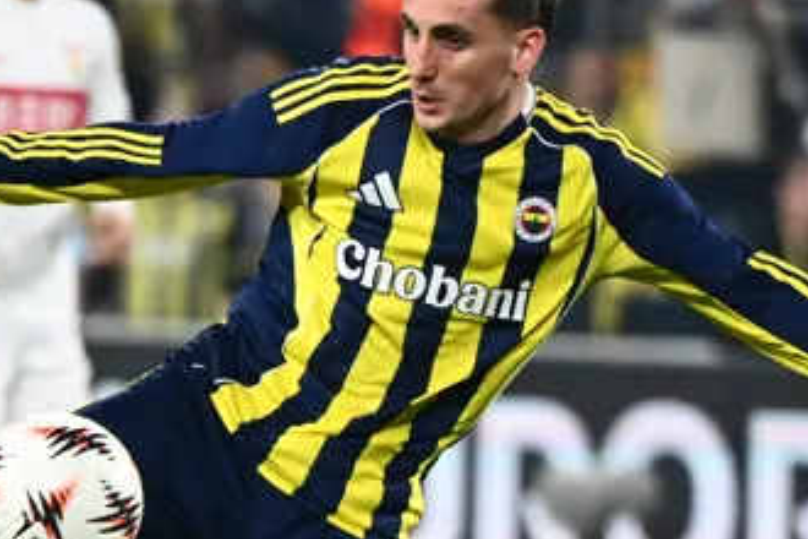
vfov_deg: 2.4
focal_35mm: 563
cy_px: 358
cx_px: 323
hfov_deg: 3.7
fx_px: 12635
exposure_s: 1/1600
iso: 1600
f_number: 2.8
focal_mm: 200
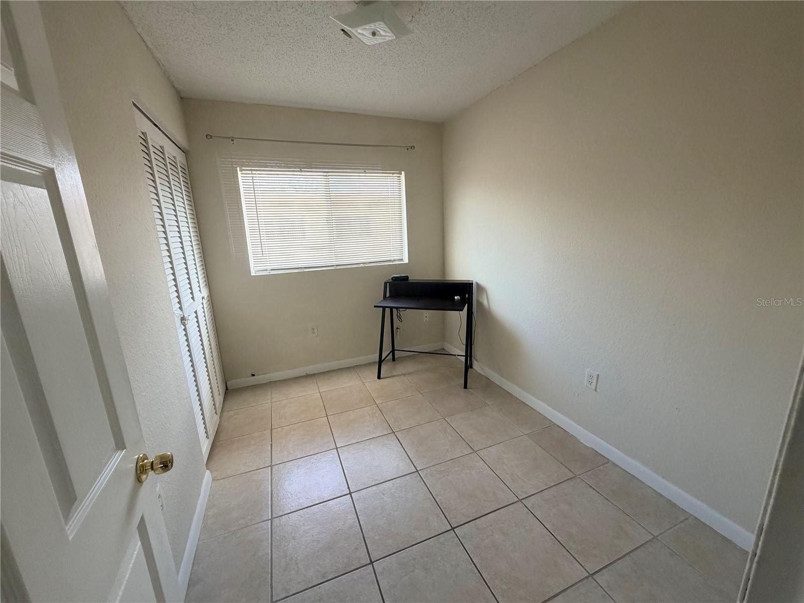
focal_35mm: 14
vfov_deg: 85.7
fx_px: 325
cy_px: 302
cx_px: 402
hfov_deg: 102.1
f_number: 2.2
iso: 250
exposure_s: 1/121
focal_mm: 2.22
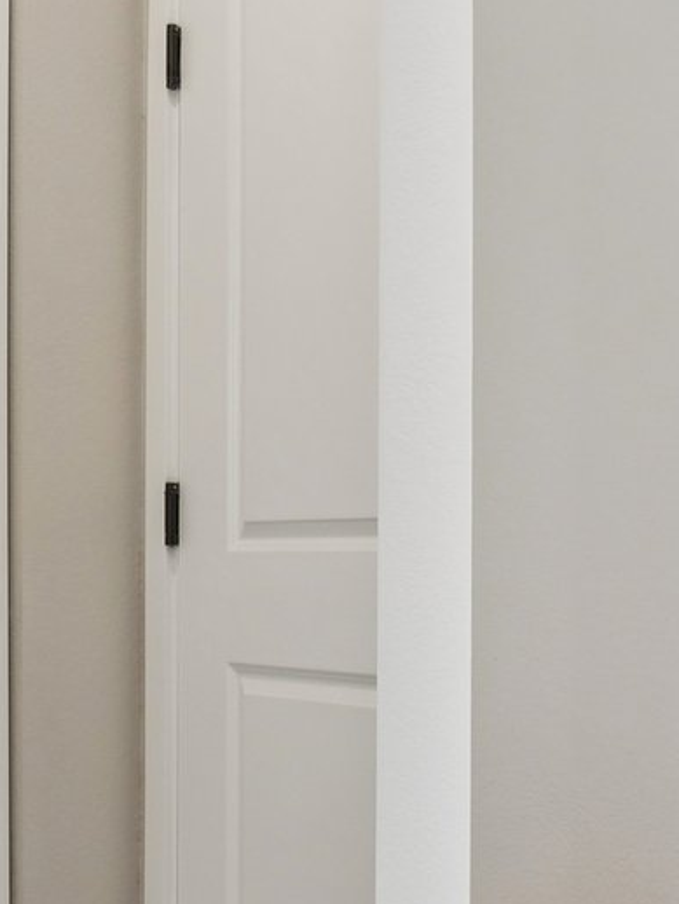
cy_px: 598
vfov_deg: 33.5
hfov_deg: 25.7
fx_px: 1490
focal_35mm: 57
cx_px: 358
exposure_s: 1/20
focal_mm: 10
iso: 400
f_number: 8
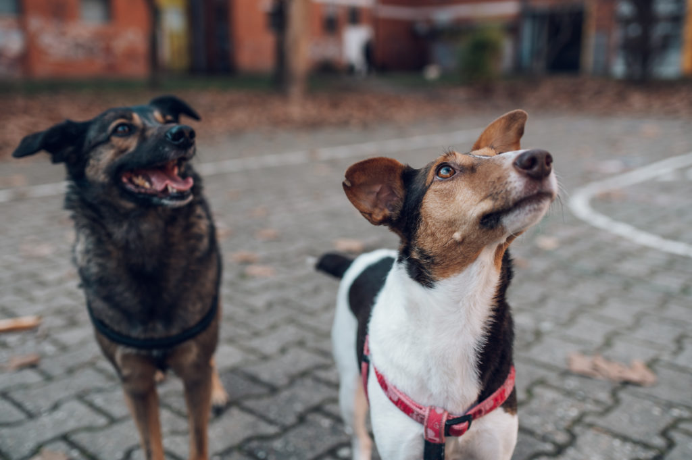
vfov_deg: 37.8
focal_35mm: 35
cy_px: 230
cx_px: 346
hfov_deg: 54.5
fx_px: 672
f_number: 2.8
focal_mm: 35
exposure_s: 1/400
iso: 100
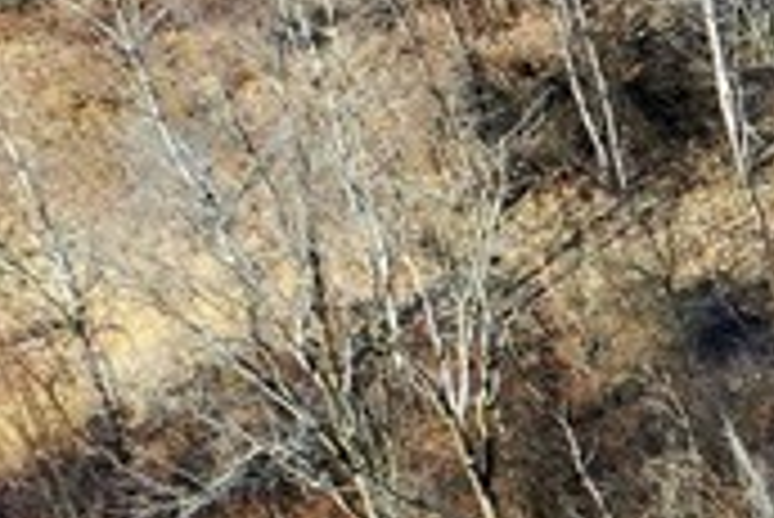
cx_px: 2151
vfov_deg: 7.4
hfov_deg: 9.6
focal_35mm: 177
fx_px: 3809
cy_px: 1099
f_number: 5
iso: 100
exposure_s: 1/320
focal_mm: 10.26
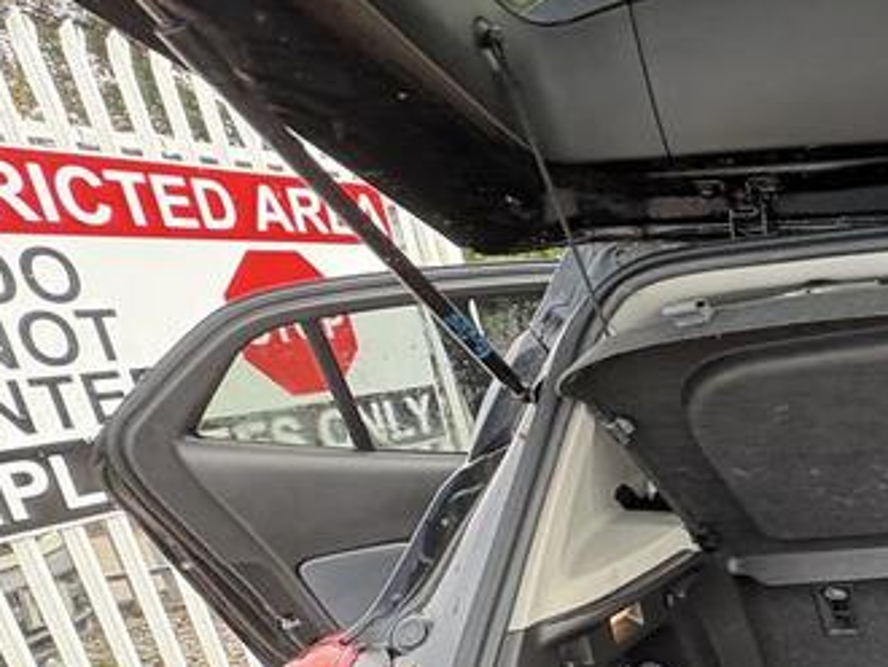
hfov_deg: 35.2
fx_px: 976
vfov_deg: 35.2
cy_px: 619
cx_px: 1133
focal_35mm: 38
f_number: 2.2
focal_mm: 2.22
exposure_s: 1/84
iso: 250
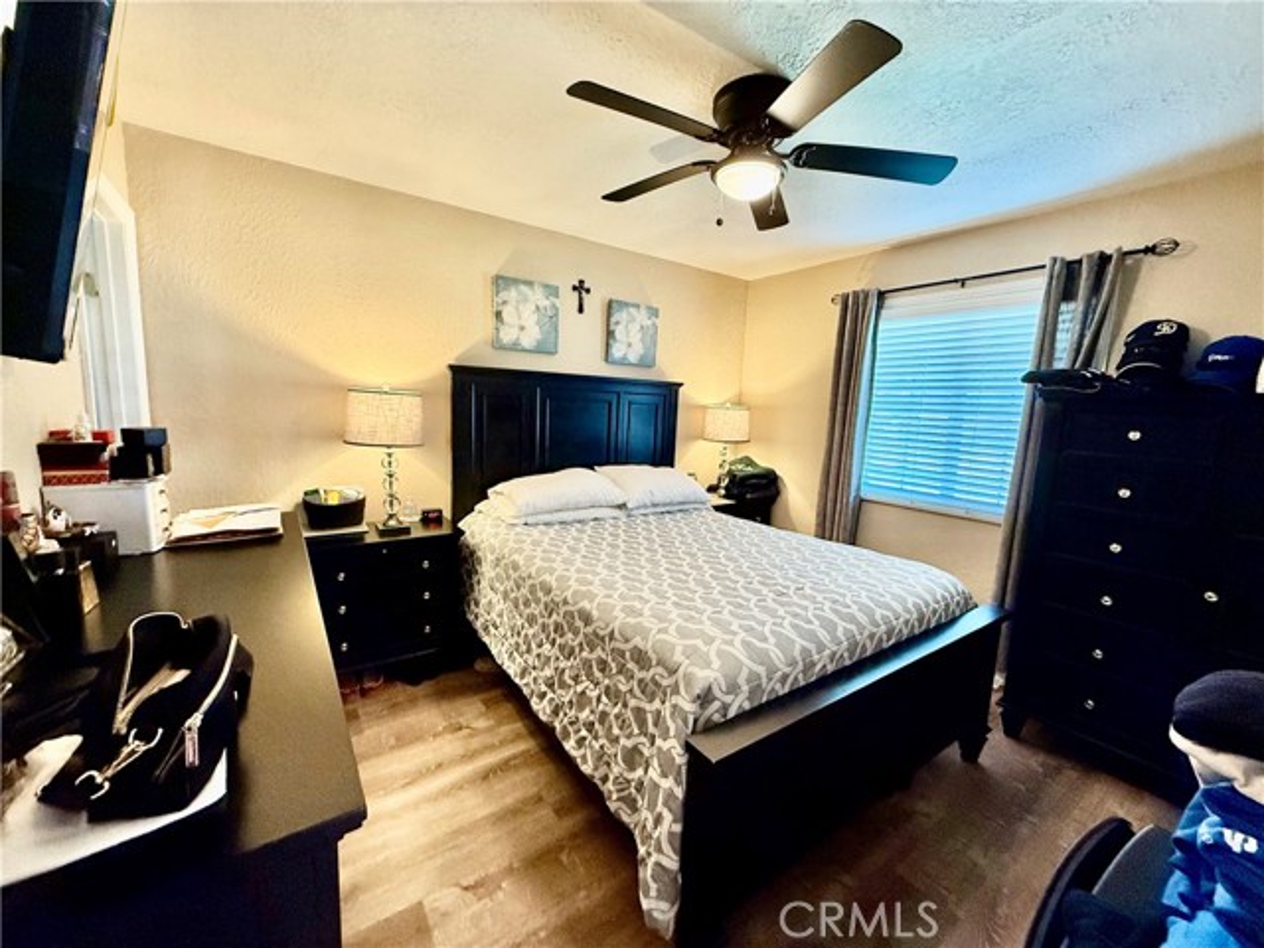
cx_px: 632
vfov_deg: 85.7
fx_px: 511
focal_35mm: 14
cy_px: 474
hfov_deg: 102.1
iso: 320
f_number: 2.2
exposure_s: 1/60
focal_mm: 2.22
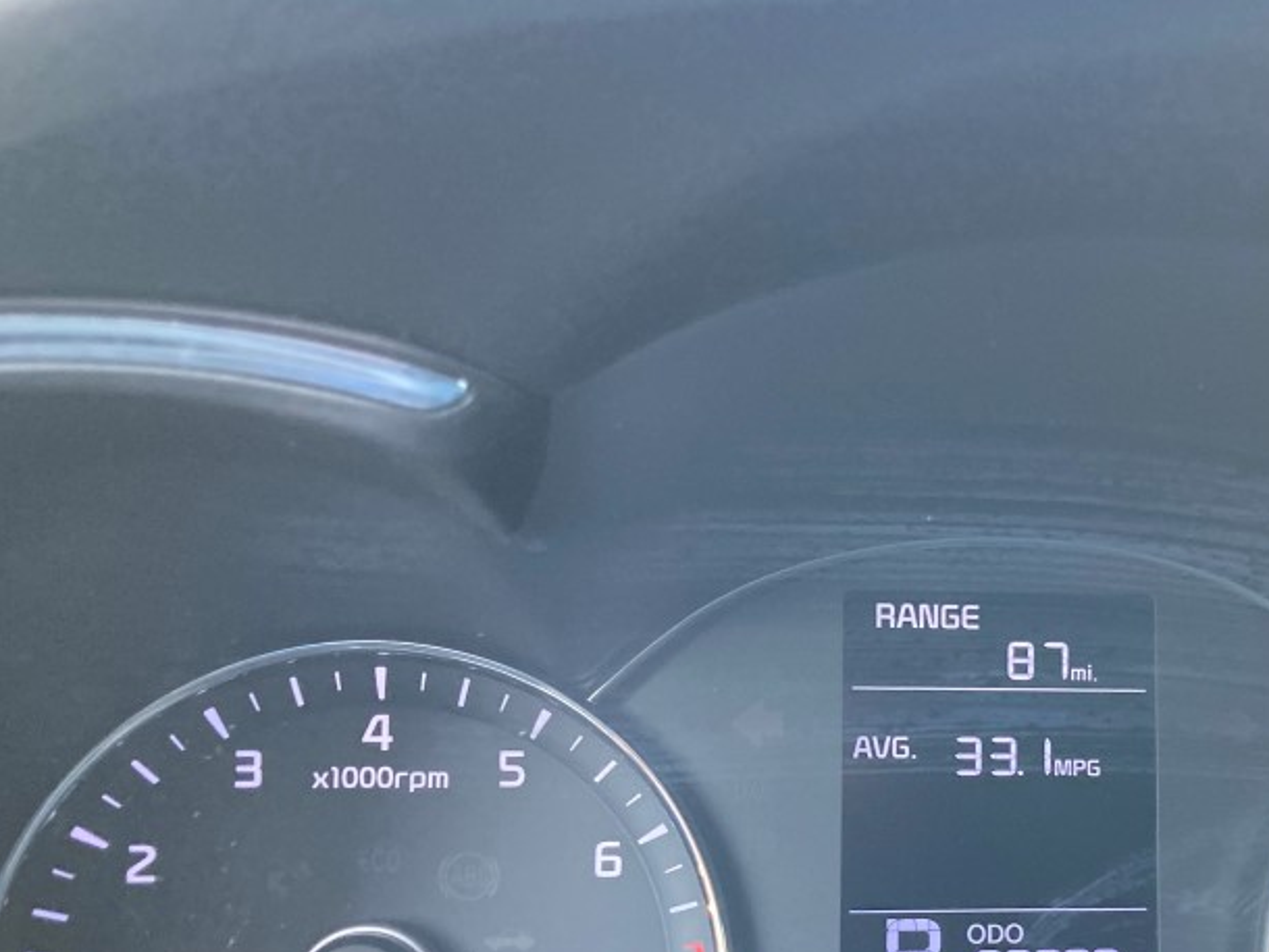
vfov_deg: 30.4
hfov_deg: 38.8
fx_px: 1724
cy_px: 715
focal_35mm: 47
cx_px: 1030
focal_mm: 3.99
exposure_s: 1/60
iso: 200
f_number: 1.8
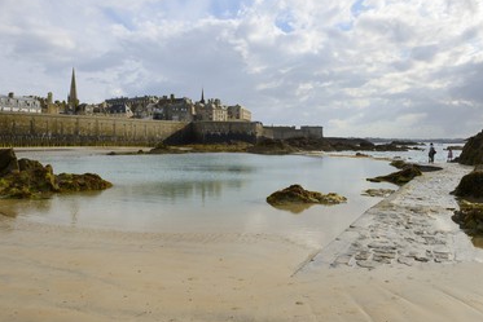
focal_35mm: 27
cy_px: 145
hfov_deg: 67.3
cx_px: 228
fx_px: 362
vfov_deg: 47.9
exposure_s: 1/250
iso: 200
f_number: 13
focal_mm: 24
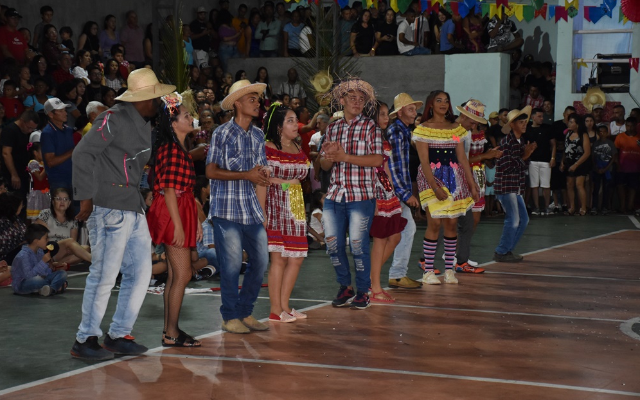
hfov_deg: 24.1
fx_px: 1500
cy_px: 192
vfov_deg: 15.2
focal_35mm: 86
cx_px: 319
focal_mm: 56
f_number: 4.8
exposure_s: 1/100
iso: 1600
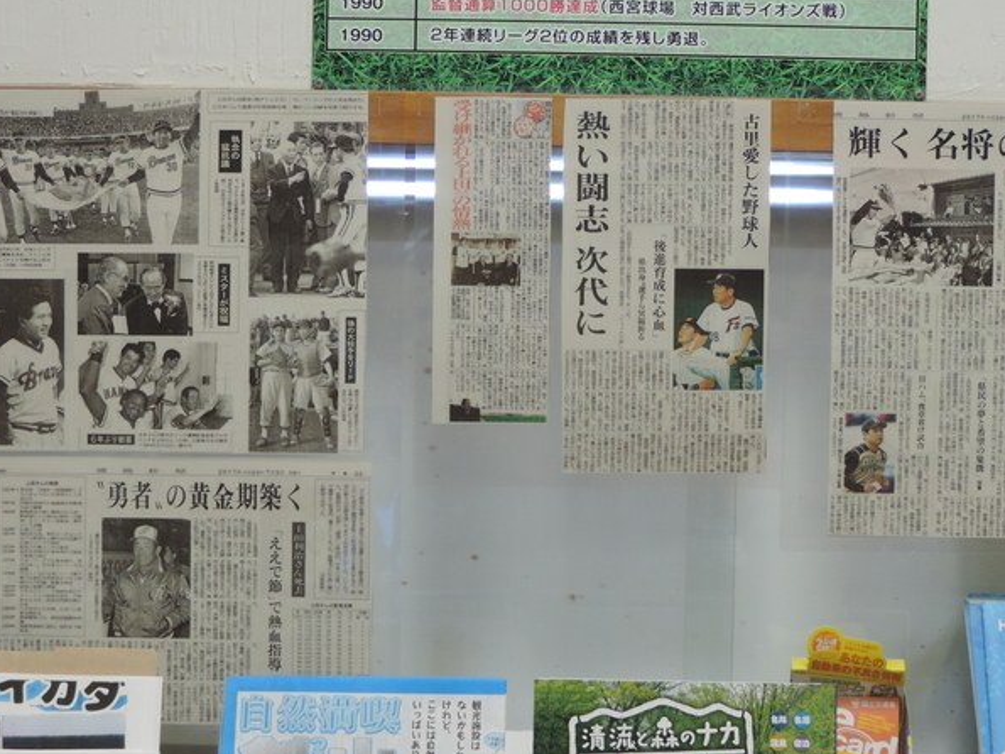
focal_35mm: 74
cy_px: 392
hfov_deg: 26.3
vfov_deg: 19.9
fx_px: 2148
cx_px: 493
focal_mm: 9.8
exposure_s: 1/60
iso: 400
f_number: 3.7
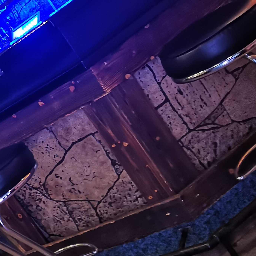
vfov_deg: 26.9
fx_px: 535
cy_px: 131
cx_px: -1
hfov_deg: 25.5
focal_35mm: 64
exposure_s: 4
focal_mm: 3.95
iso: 1250
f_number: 1.8
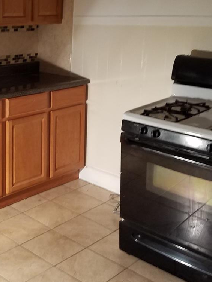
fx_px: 433
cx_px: 26
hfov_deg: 26.7
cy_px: 84
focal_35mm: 53
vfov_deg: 35.7
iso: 160
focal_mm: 4.2
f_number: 1.7
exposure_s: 1/24
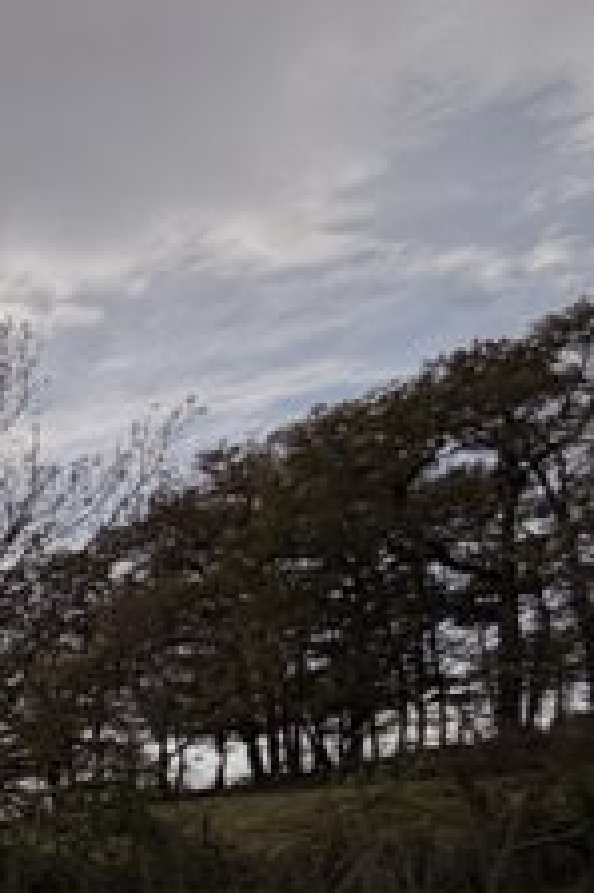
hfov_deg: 13.9
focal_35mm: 52
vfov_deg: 34.7
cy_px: 893
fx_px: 1289
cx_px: -933
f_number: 2.2
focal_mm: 2.22
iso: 20
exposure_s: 1/1211
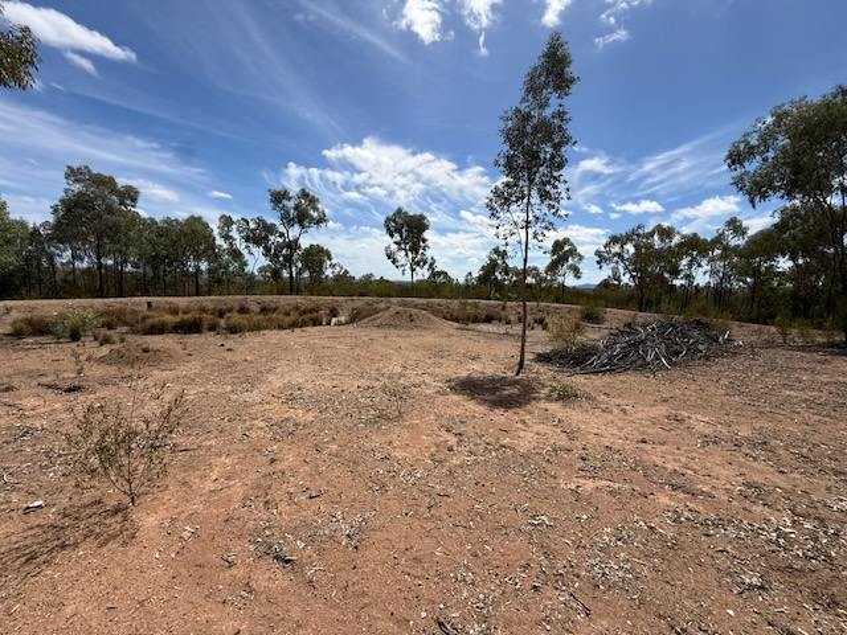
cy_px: 318
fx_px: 343
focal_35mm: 14
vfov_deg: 85.7
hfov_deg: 102.1
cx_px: 424
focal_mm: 2.22
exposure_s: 1/3460
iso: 50
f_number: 2.2
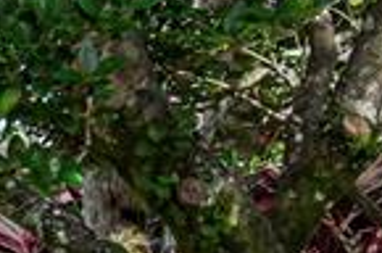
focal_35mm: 116
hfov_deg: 14.6
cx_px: -382
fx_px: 1228
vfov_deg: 11.6
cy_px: 289
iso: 280
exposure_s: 1/250
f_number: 8
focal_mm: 14
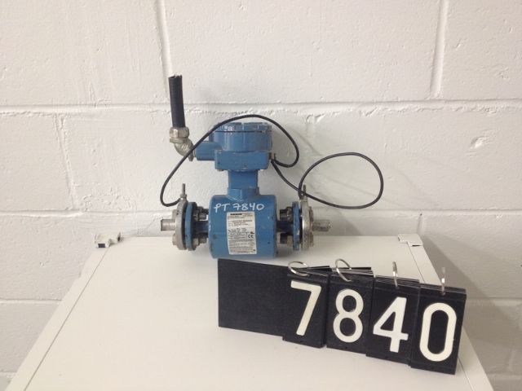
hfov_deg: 52.6
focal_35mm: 35
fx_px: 528
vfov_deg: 40.7
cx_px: 261
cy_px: 196
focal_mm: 4.28
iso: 100
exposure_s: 1/20
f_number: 2.4
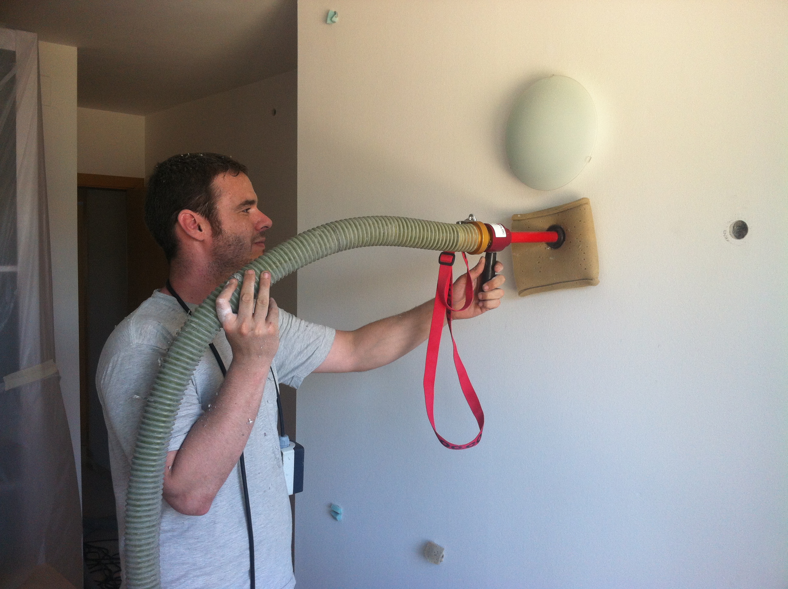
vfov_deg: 40.6
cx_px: 394
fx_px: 796
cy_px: 294
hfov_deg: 52.7
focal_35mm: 35
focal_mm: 3.85
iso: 80
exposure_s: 1/40
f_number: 2.8
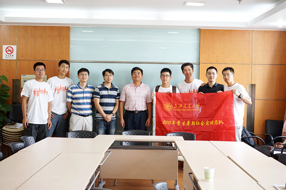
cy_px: 95
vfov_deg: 24.6
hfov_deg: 36.3
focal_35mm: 55
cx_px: 143
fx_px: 437
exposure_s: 1/80
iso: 640
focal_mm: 55
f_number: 3.5
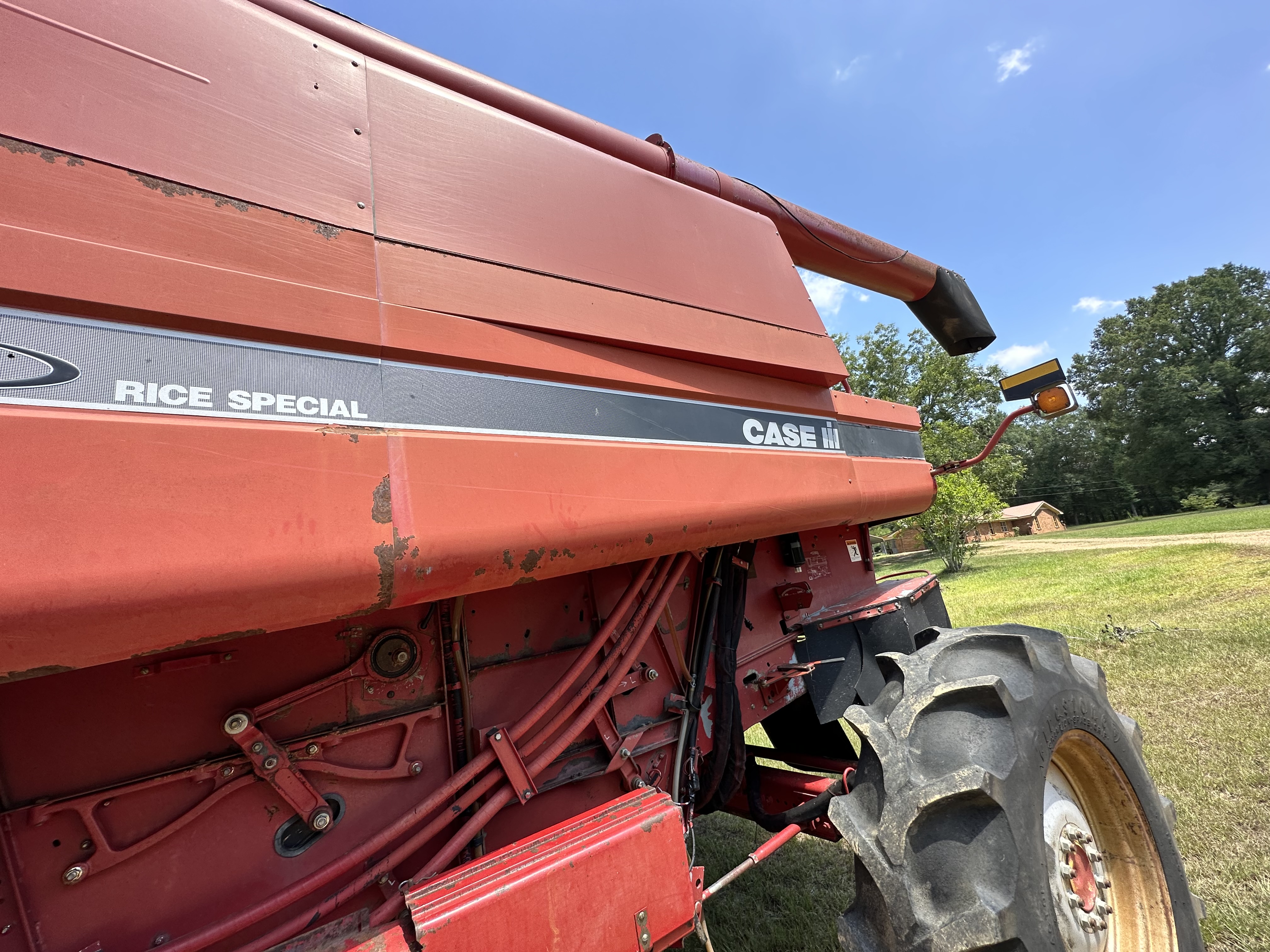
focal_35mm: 14
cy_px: 476
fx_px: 514
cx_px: 635
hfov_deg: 102.1
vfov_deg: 85.7
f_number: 2.2
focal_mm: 2.22
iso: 40
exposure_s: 1/612
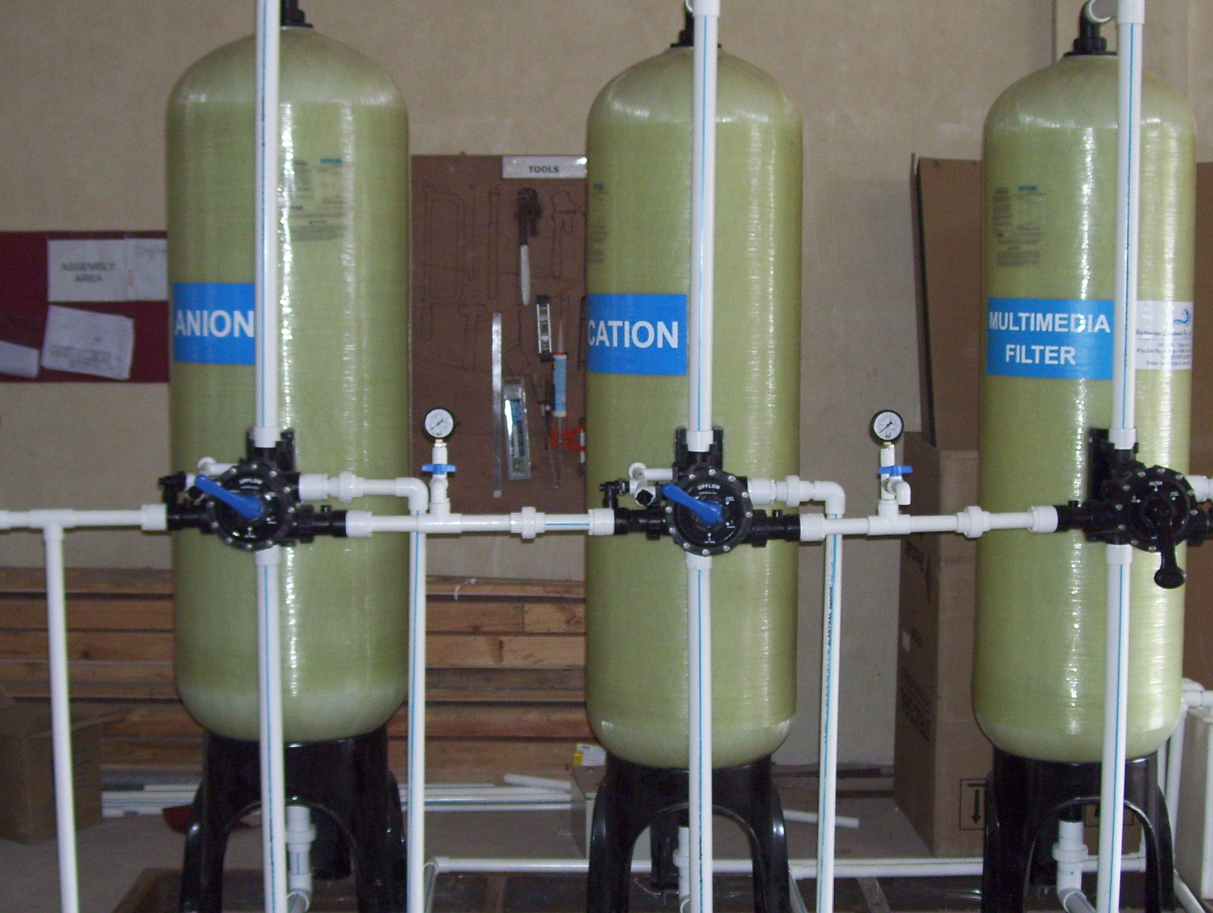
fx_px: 2000
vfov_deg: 25.7
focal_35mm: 57
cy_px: 464
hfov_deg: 33.7
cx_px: 651
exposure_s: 1/60
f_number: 3
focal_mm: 7.6
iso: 200
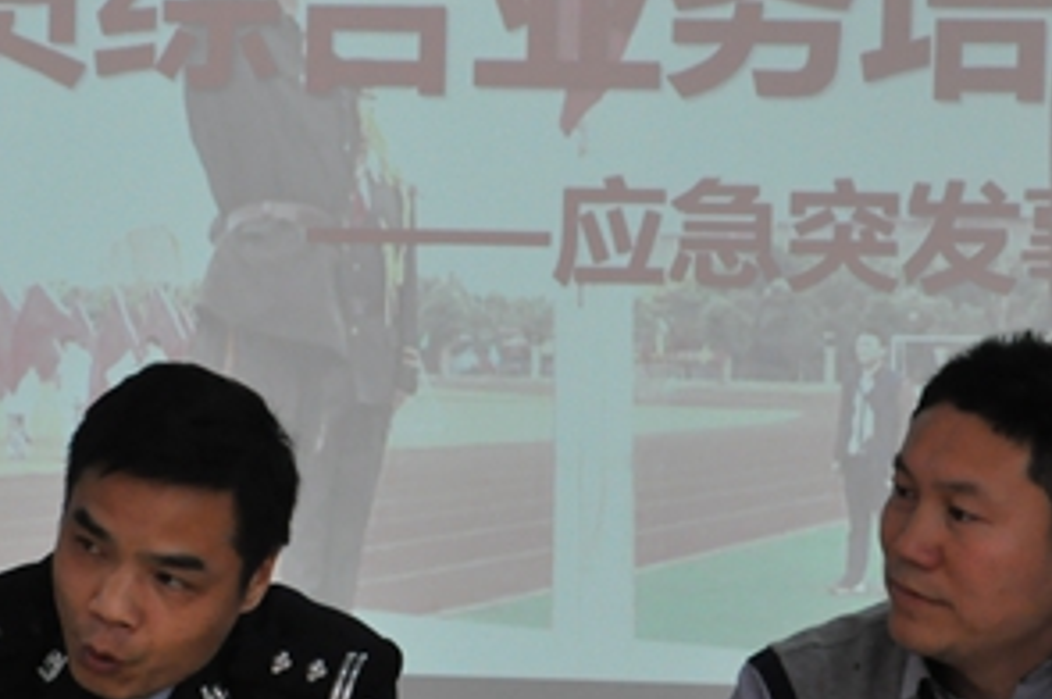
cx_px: 246
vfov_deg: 5.1
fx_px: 7799
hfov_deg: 7.7
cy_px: 316
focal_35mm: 267
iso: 1600
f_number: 7.1
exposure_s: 1/200
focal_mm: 75
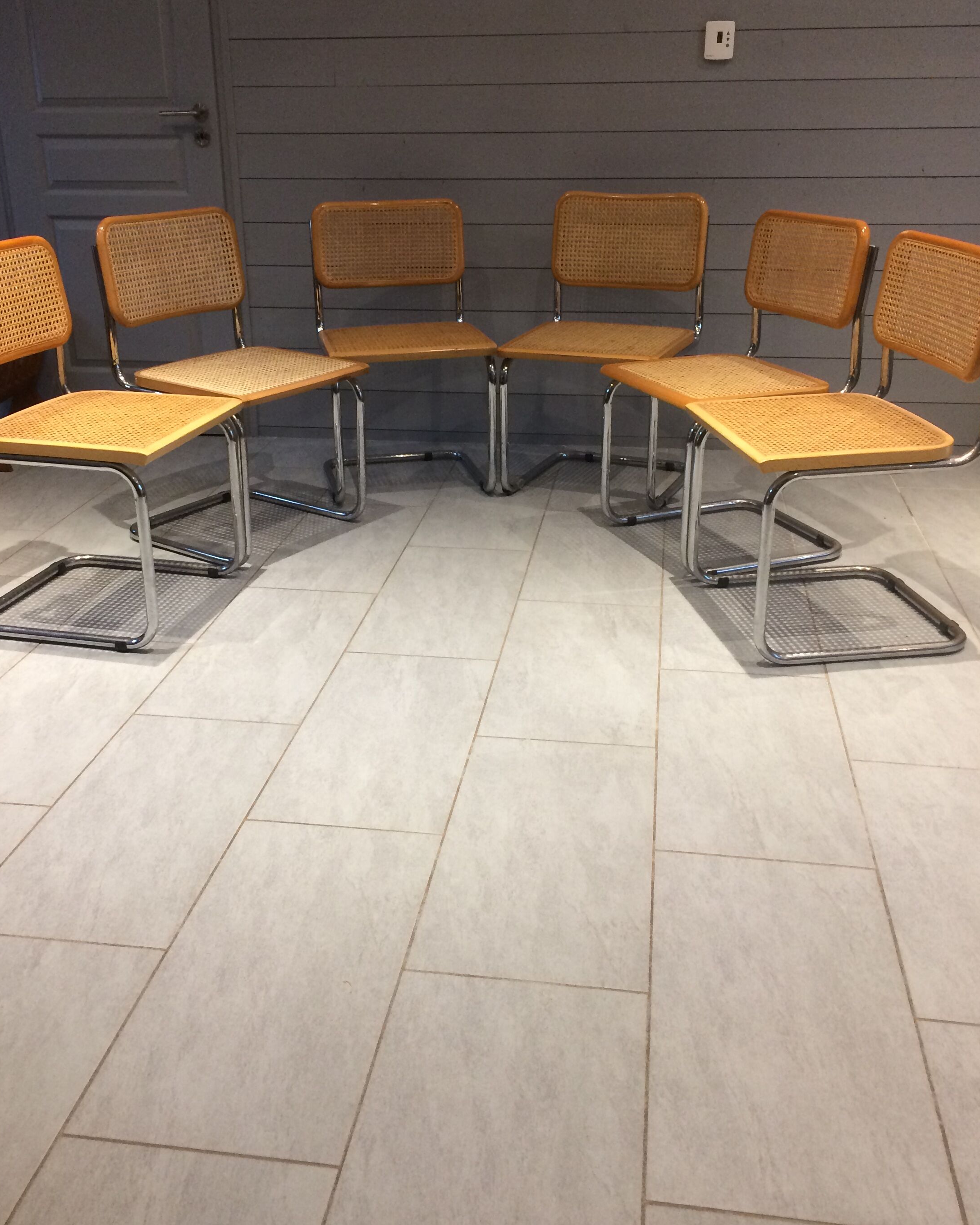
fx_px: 1233
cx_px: 461
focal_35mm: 34
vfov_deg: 52.8
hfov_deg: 43.3
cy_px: 555
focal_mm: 4.15
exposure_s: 1/33
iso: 200
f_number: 2.2
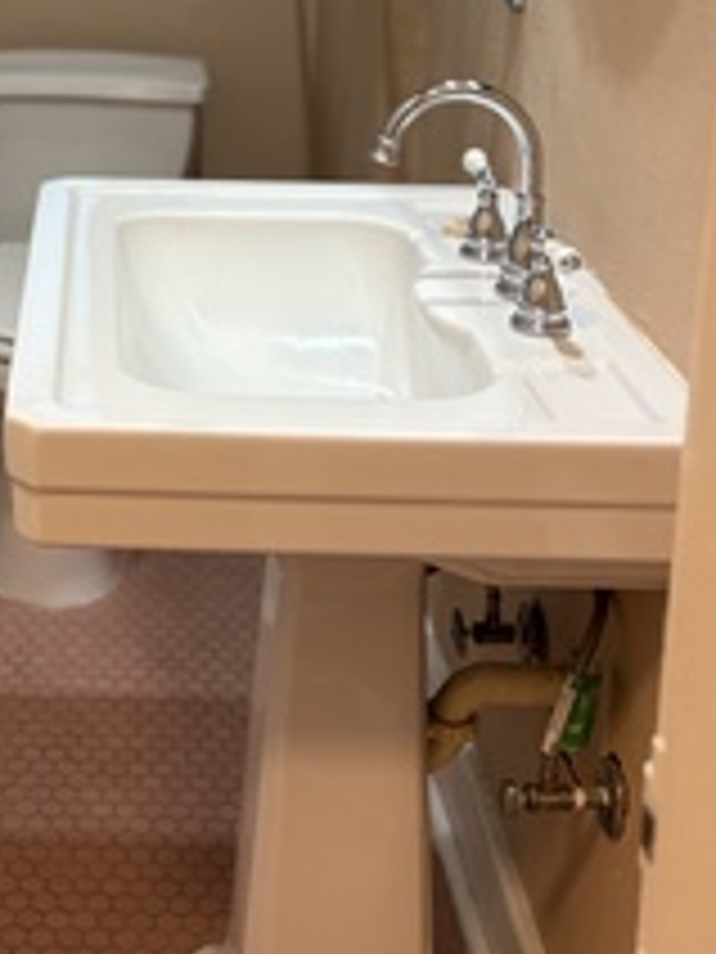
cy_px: 32
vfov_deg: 30.7
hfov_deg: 24.1
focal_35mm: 59
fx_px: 1627
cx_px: 63
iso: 125
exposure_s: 1/60
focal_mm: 5.96
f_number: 1.6
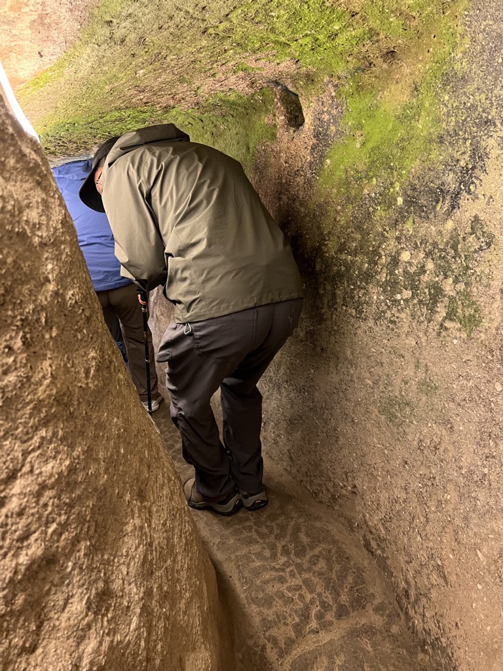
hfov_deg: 53.1
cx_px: 252
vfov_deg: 67.3
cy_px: 336
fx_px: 504
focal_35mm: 26
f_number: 1.5
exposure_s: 1/33
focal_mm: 5.7
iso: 400
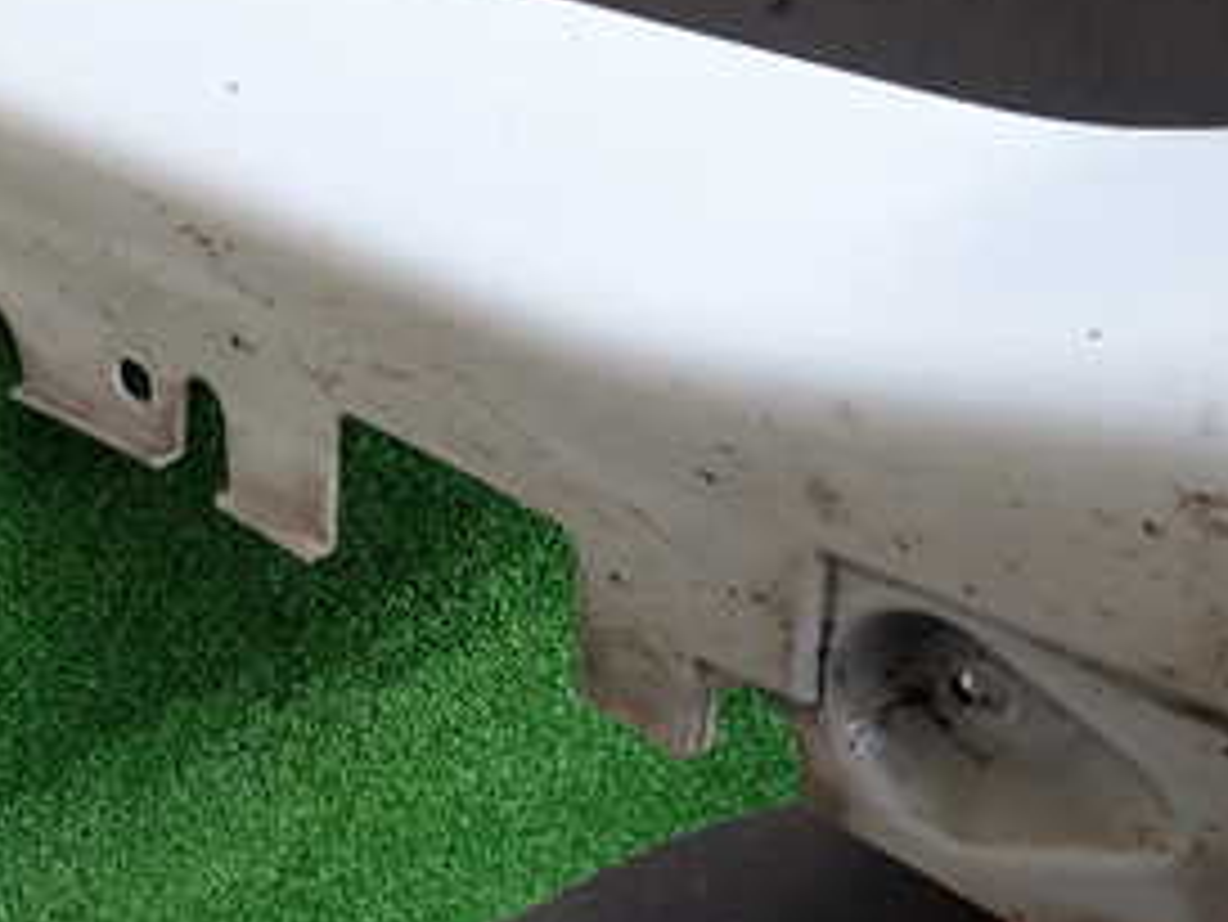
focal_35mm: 55
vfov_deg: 26.0
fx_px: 1952
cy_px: 153
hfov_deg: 34.1
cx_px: 292
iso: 100
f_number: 2
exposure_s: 1/80
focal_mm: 4.5
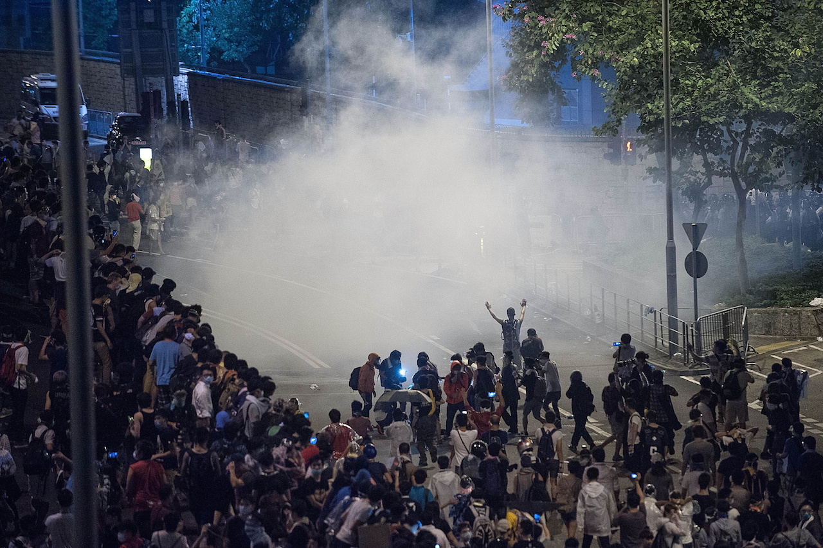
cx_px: 412
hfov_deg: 10.3
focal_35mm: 200
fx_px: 4570
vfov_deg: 6.9
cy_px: 274
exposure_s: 1/100
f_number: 2.8
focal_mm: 200
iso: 2500
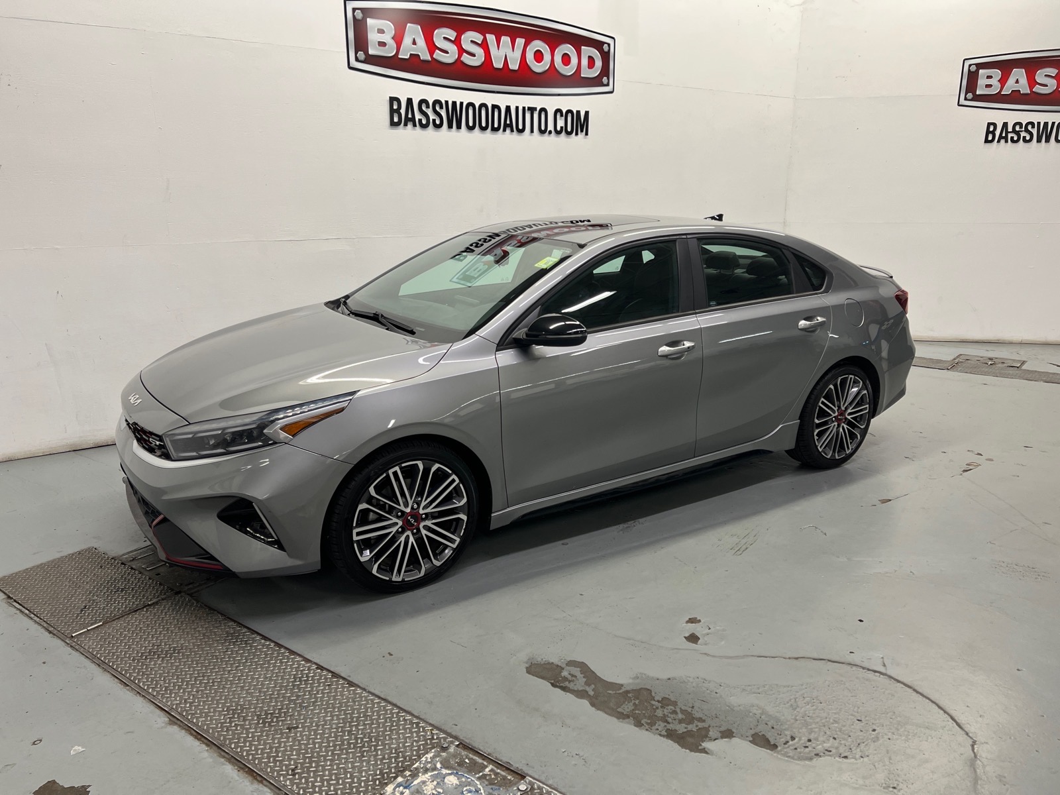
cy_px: 398
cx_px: 530
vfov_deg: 53.1
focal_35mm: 26
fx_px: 796
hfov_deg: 67.3
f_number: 1.5
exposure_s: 1/60
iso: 100
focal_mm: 5.7
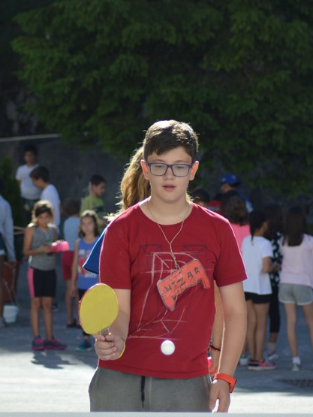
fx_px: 2240
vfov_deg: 10.6
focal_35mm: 186
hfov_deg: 8.0
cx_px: 173
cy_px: 251
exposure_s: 1/1000
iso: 200
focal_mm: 70
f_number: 4.5
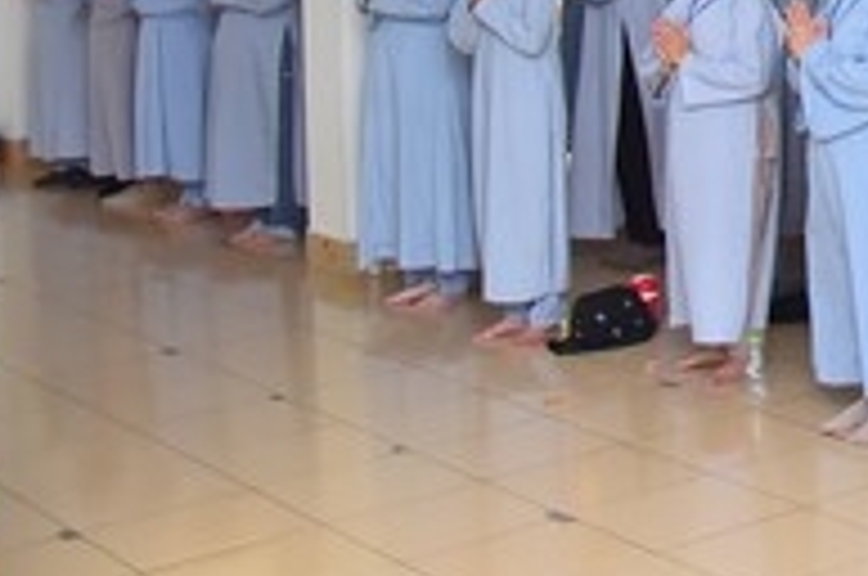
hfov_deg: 20.2
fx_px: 1950
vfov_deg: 16.0
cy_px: -160
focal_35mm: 81
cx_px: 1430
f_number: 5
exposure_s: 1/160
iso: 1000
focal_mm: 24
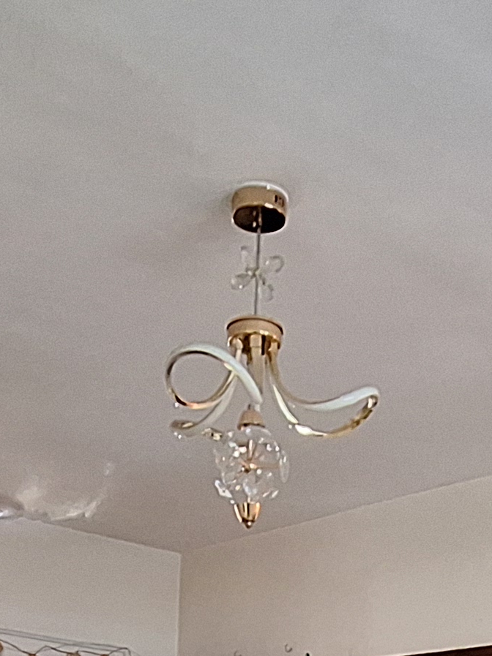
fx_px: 1100
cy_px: 885
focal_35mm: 58
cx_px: 324
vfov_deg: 27.1
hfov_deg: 25.1
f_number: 2.2
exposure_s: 1/25
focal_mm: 1.74
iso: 320
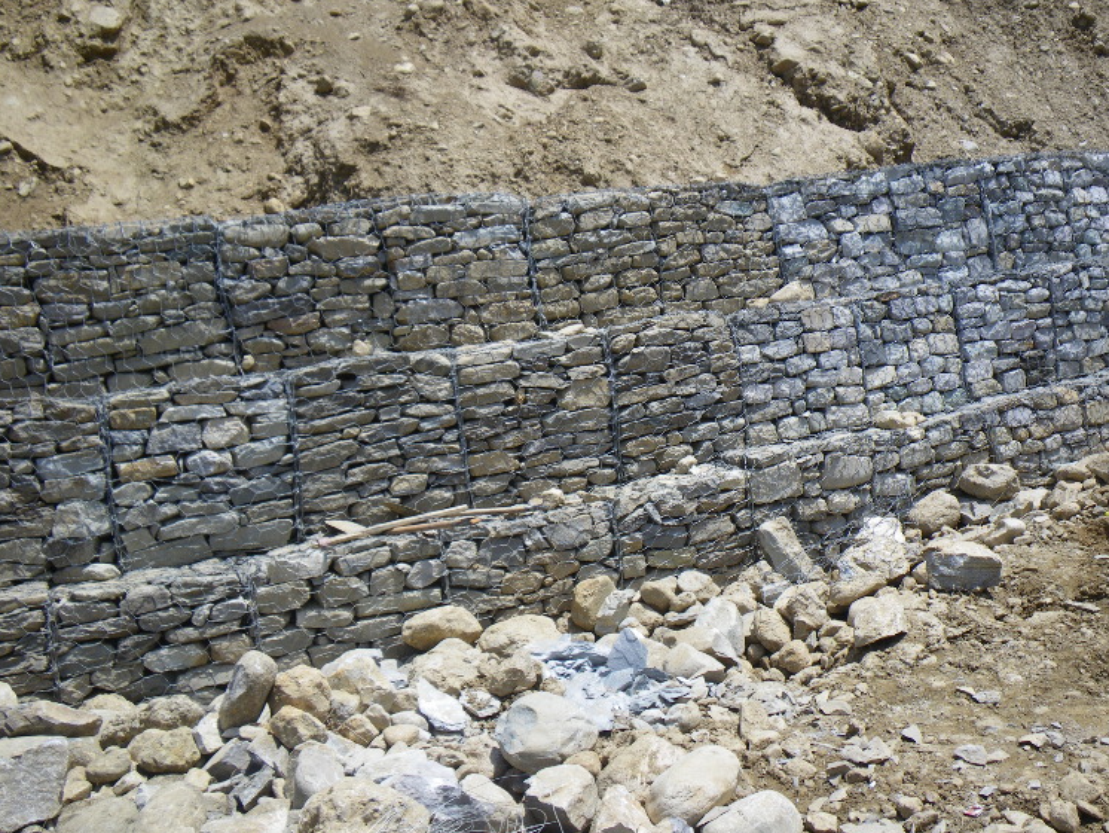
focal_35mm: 32
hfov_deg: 56.6
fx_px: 1026
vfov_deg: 44.1
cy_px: 375
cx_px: 633
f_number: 4.2
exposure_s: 1/320
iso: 50
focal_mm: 5
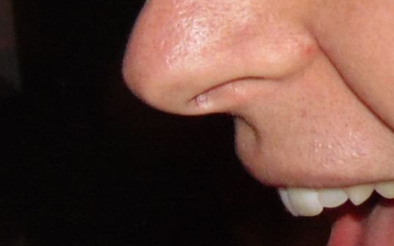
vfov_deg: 5.2
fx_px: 2662
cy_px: -126
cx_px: 269
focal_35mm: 248
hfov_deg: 8.5
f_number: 3.2
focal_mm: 6.3
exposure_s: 1/8
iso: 200
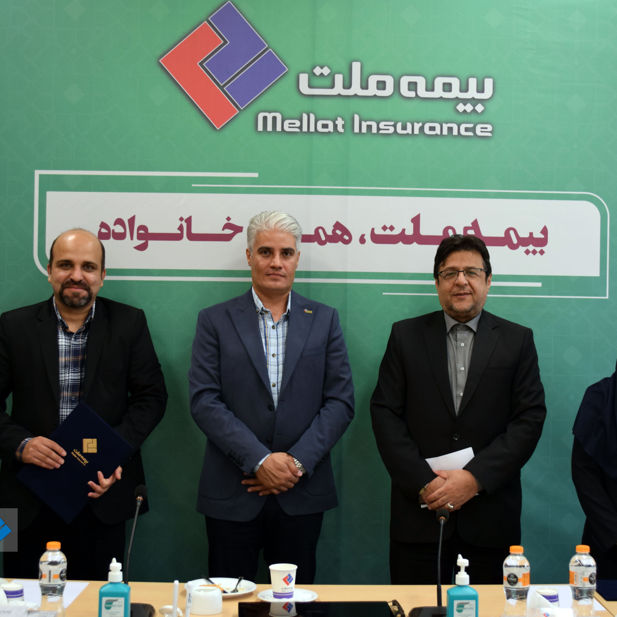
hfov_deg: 27.7
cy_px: 310
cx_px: 339
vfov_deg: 27.7
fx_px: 1250
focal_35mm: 62
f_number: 4.8
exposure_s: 1/60
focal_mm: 32
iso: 640
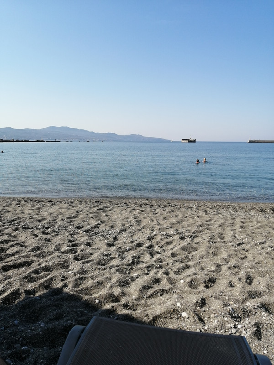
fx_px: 274
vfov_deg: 67.3
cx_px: 137
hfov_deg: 53.1
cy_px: 182
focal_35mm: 26
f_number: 1.8
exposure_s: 1/1330
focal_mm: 3.62
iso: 50
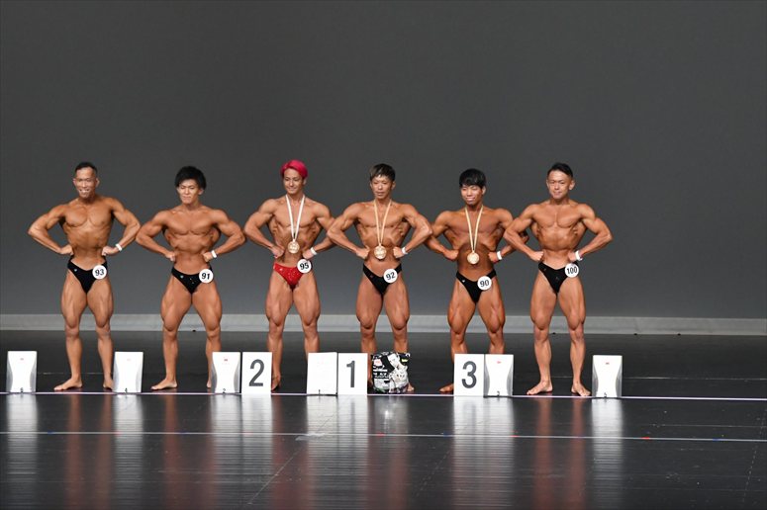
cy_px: 255
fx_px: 4302
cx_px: 384
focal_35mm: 202
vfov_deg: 6.8
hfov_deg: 10.2
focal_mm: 135
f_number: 5.6
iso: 5000
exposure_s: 1/400
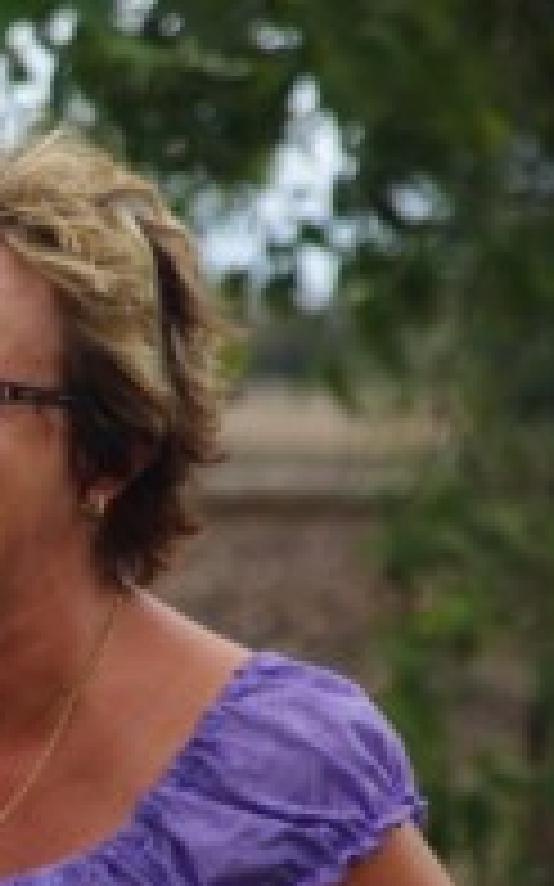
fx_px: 11193
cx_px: -315
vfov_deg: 4.5
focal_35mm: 463
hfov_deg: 2.8
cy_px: 641
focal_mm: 133
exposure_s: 1/180
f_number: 5.6
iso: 200
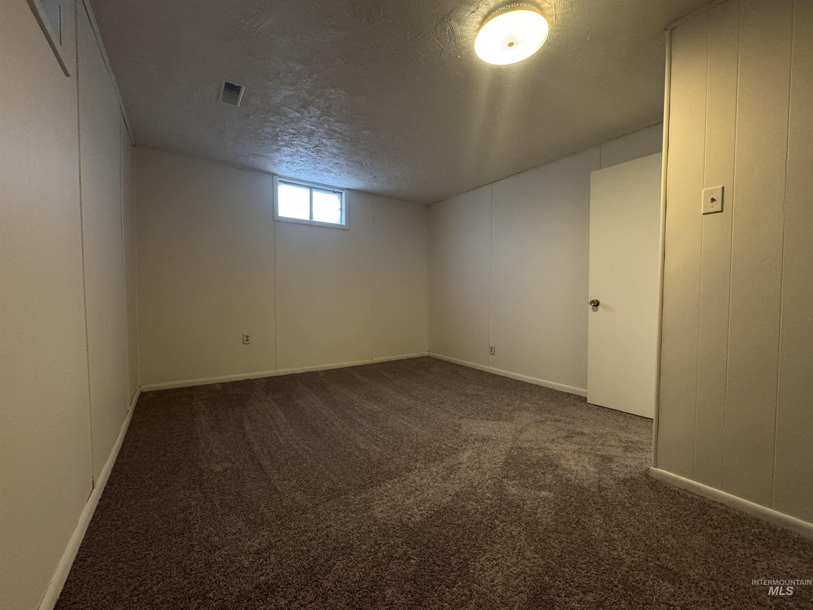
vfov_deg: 85.7
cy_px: 305
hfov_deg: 102.1
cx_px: 406
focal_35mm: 14
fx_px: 329
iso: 640
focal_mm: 2.22
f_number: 2.2
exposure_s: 1/60
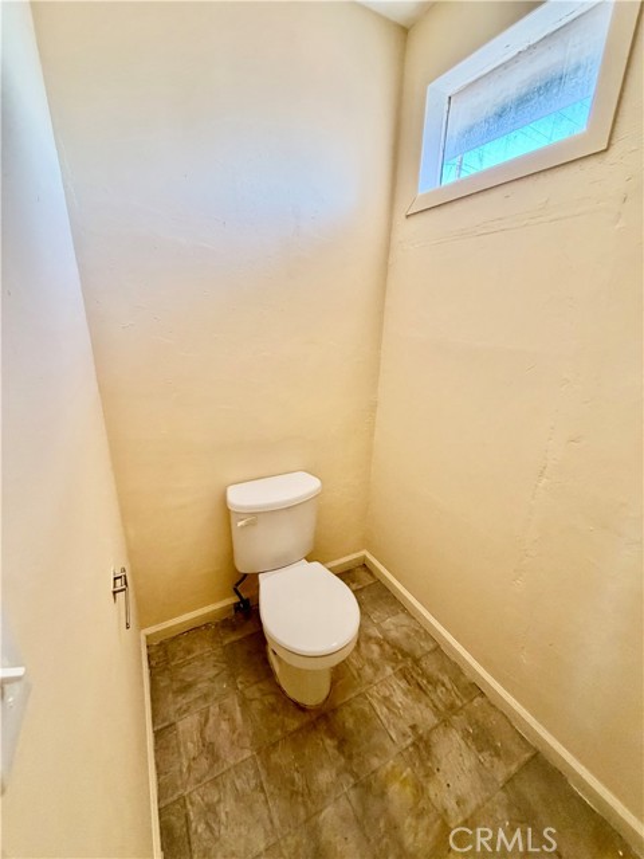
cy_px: 430
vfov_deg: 102.1
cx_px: 322
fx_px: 347
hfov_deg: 85.7
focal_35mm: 14
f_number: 2.2
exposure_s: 1/83
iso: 320
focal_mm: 2.22
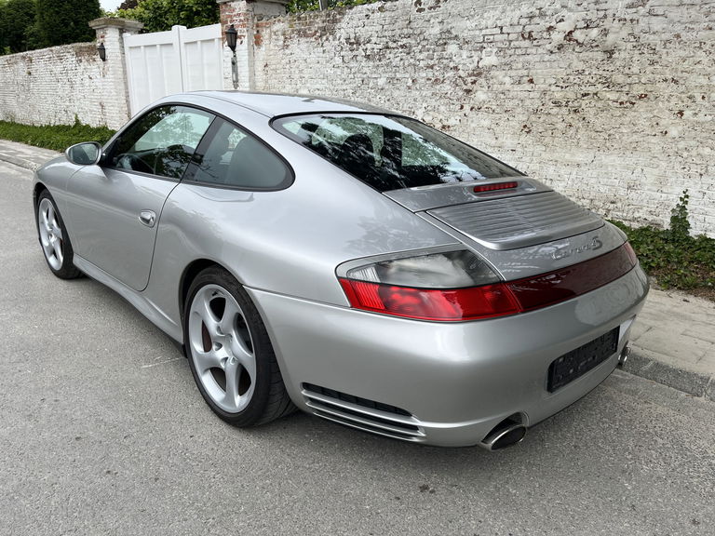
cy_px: 268
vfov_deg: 53.1
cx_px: 358
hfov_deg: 67.3
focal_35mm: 26
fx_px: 537
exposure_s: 1/2062
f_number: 1.6
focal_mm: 5.1
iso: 50
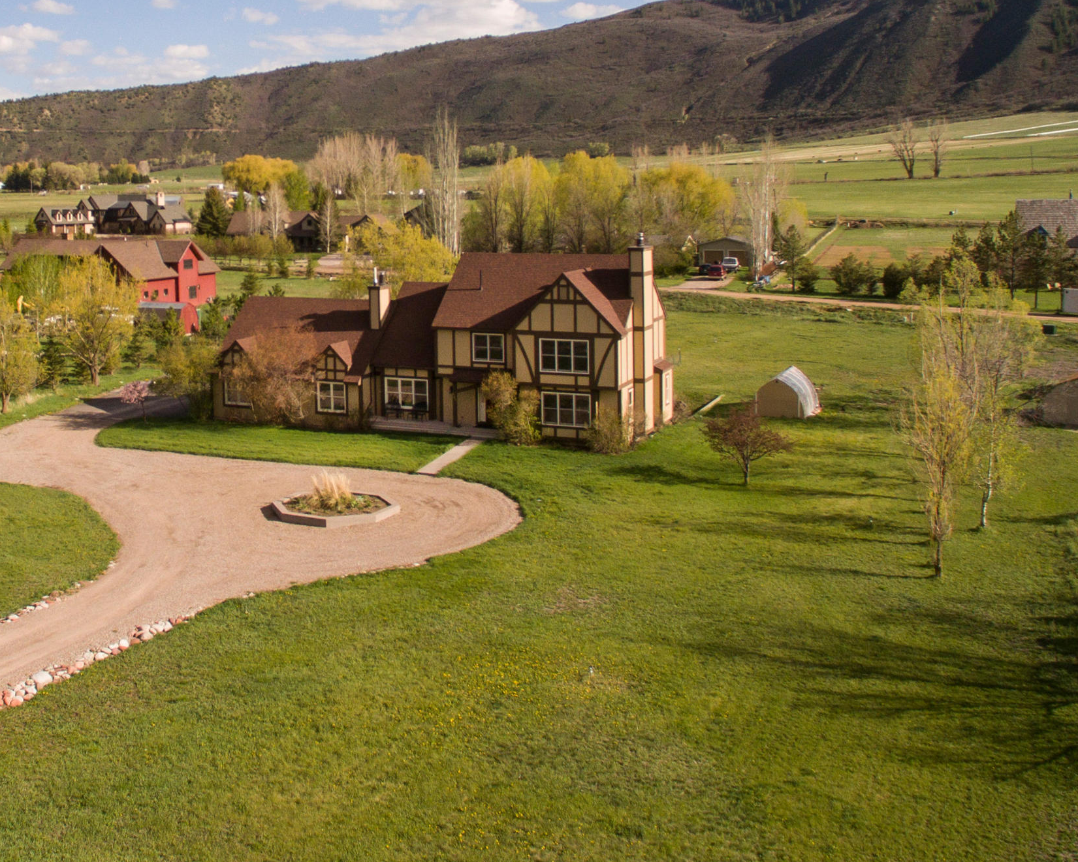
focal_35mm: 29
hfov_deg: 56.5
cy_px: 265
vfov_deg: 48.8
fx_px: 925
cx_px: 230
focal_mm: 17
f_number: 7.1
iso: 400
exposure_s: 1/3
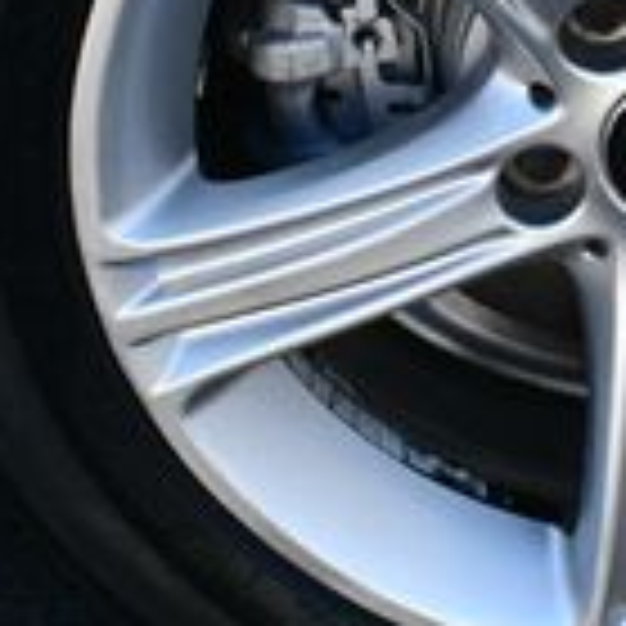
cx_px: 626
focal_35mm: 188
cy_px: 41
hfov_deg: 9.2
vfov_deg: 9.3
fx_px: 3846
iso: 200
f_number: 7.1
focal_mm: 24
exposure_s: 1/250
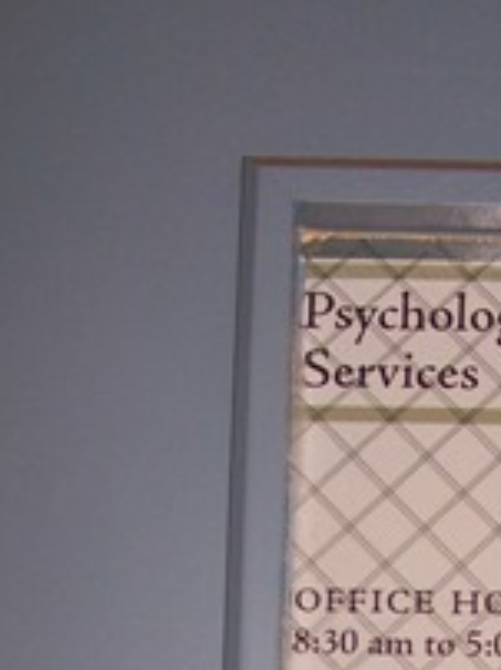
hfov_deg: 13.0
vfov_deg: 16.8
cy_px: 779
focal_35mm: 113
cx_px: 468
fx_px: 2185
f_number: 2.8
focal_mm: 6.3
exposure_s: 1/60
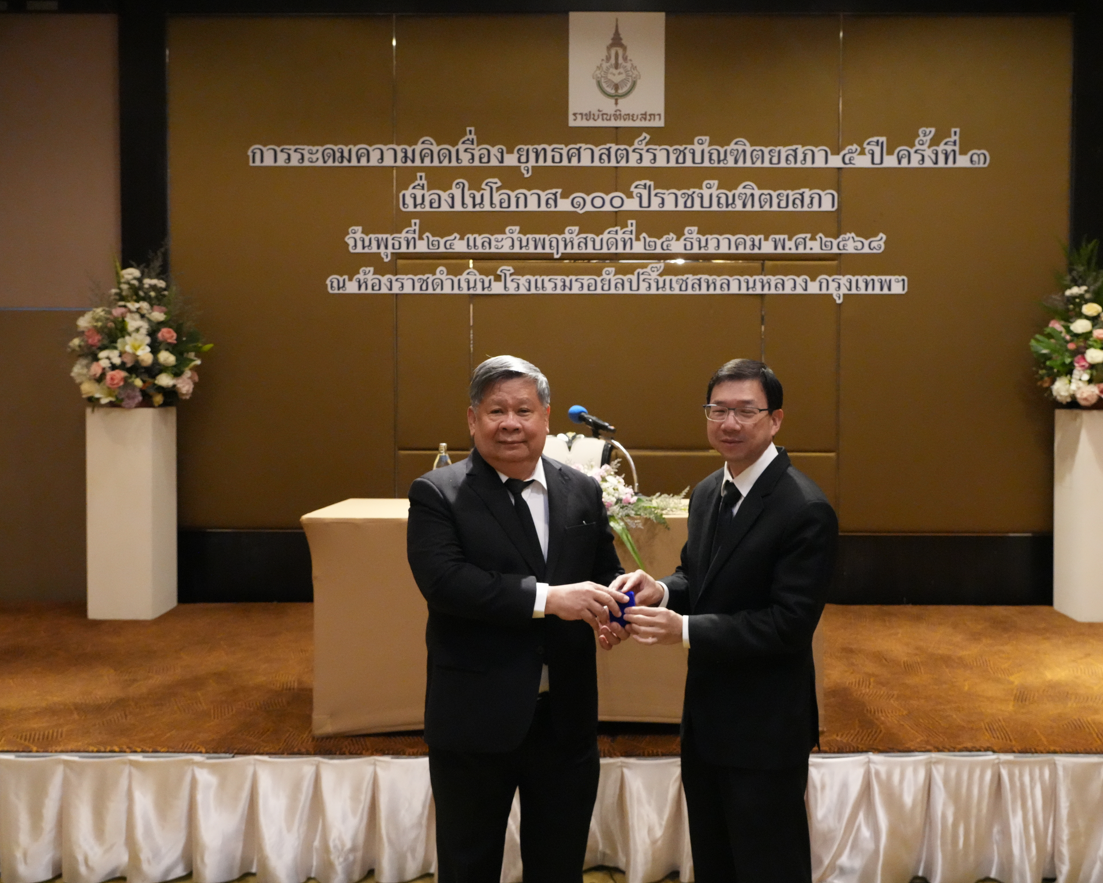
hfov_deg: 60.3
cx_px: 614
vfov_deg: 50.0
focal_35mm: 29
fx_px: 947
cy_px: 439
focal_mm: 25
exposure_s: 1/60
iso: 10000
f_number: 5.6
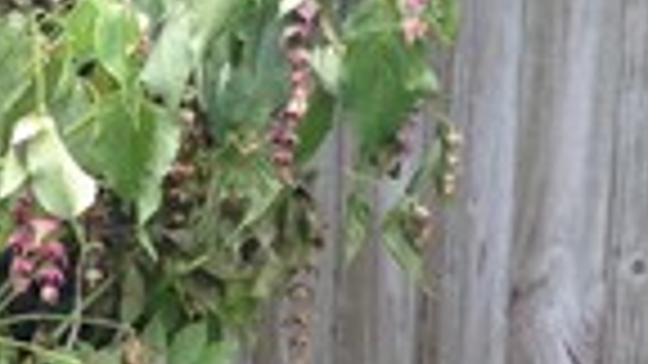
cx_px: 99
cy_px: 899
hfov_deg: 13.4
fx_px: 2732
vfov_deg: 7.1
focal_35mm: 159
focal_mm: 4.28
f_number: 2.4
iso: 50
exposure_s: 1/120
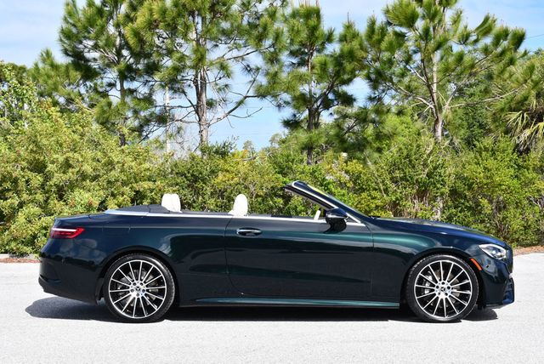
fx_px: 907
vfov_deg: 22.7
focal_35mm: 60
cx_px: 272
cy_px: 182
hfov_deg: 33.4
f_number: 8
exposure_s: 1/250
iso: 140
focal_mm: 30
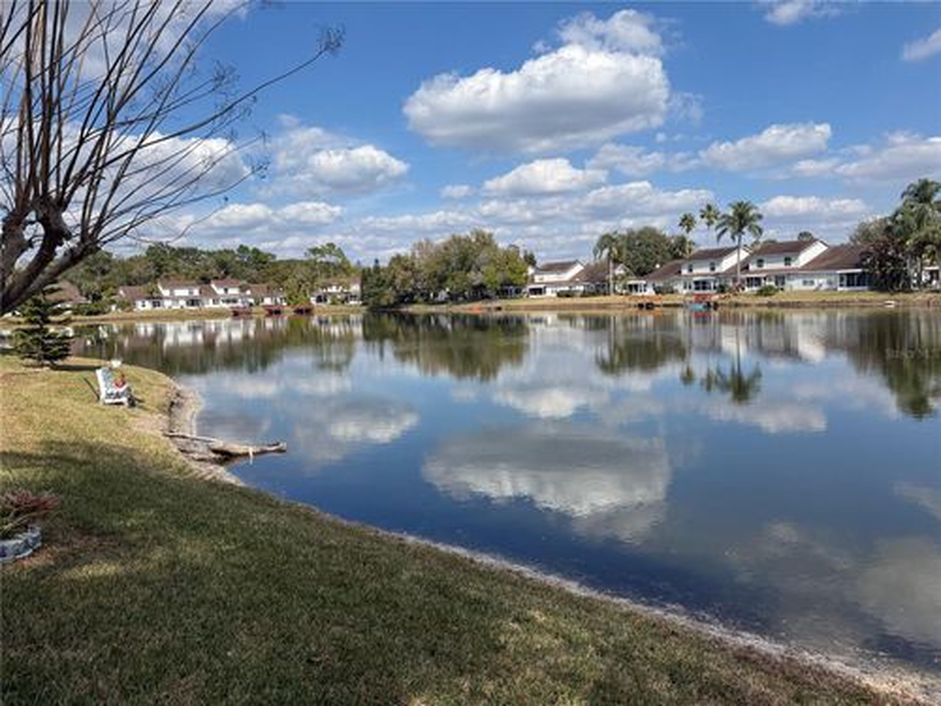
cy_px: 353
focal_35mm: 24
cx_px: 470
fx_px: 652
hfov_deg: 71.6
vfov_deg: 56.8
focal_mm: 6.76
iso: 80
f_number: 1.78
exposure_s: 1/5714
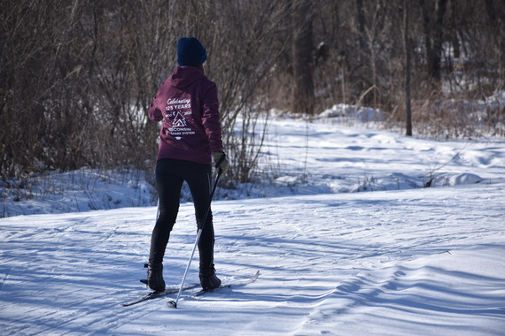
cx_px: 252
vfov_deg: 6.8
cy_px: 168
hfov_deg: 10.2
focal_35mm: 202
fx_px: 2840
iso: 100
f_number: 4.8
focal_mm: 135
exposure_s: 1/1000
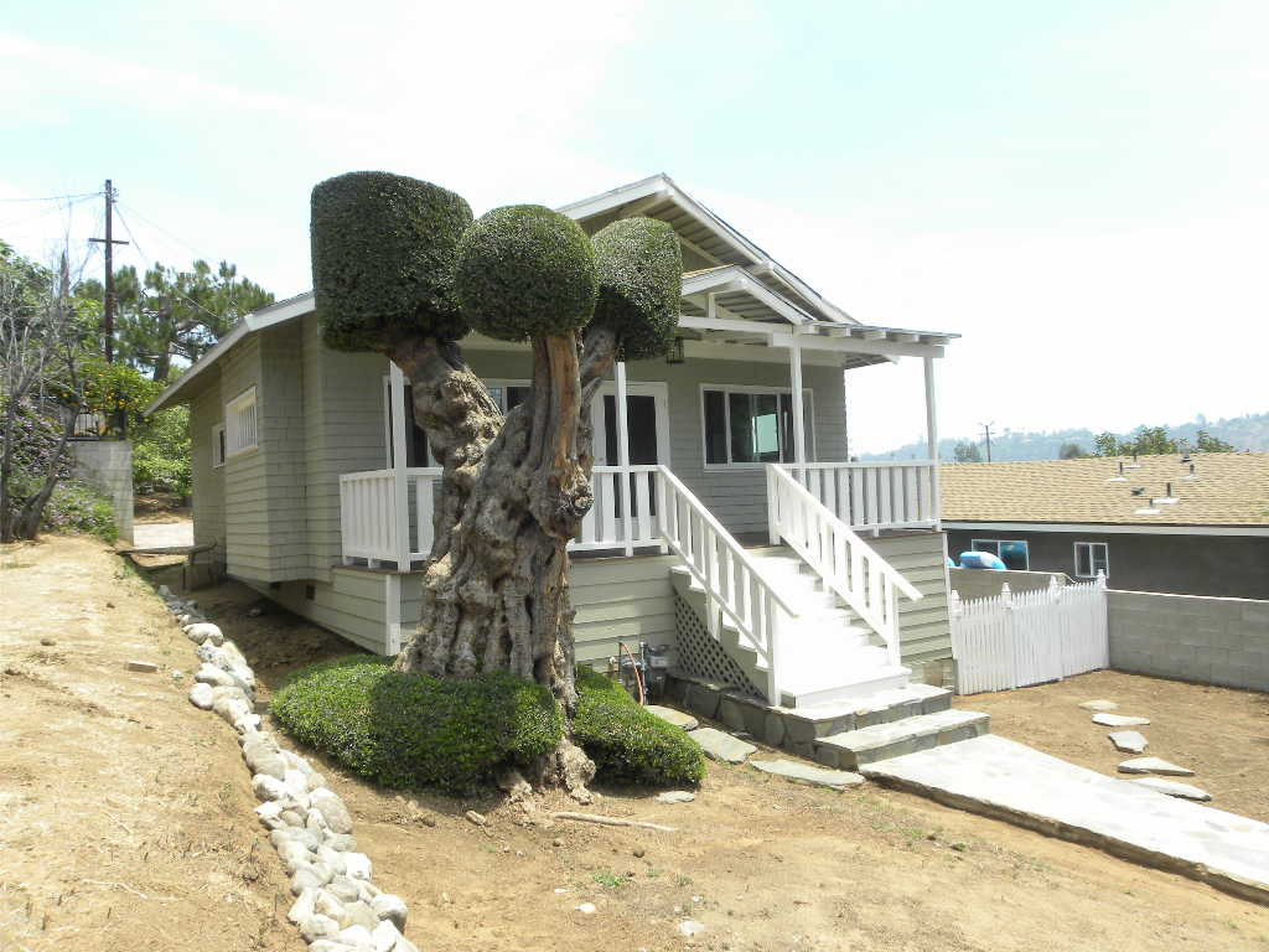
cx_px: 634
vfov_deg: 53.1
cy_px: 476
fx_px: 953
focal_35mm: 26
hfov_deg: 67.3
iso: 64
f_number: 8
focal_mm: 4.6
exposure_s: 1/60
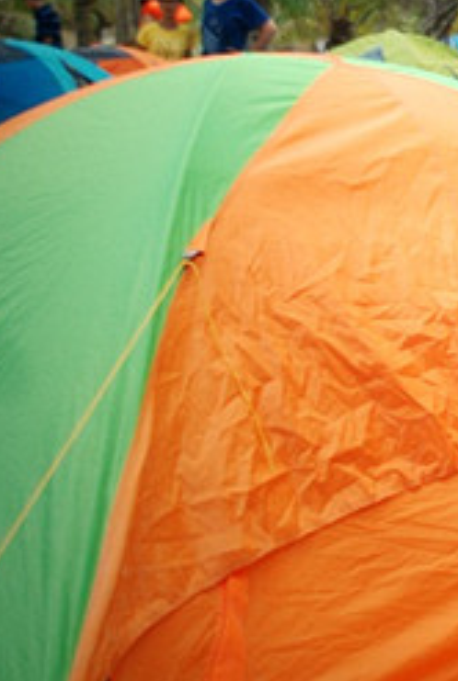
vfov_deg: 14.5
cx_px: 721
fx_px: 2668
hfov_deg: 9.5
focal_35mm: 141
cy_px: 152
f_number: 4.2
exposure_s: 1/30
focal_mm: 29
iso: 100
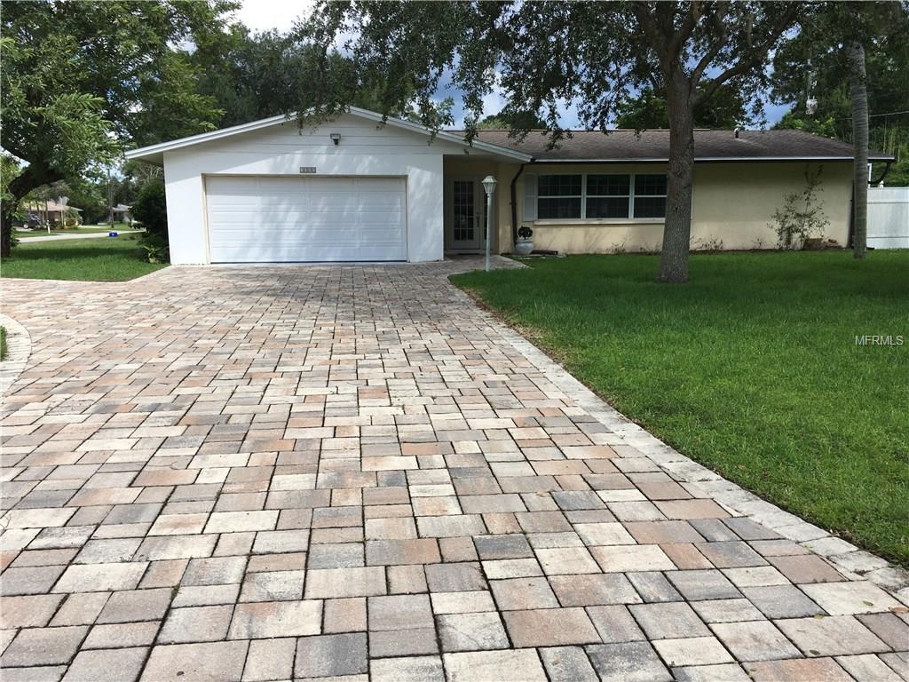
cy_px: 341
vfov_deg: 48.2
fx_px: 762
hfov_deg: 61.7
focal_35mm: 29
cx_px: 454
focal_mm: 4.15
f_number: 2.2
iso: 25
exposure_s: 1/1012
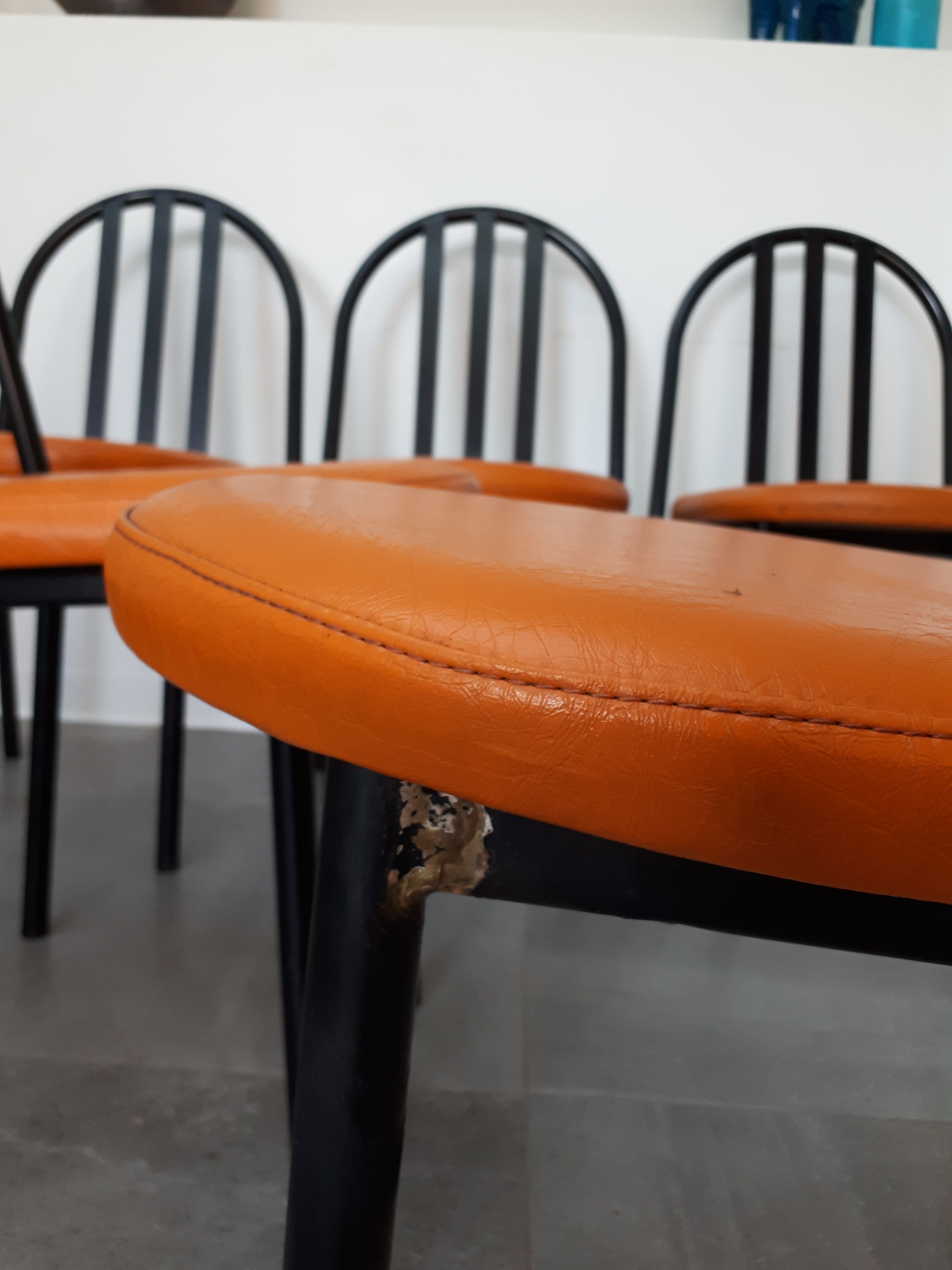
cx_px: 476
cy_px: 635
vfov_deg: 65.3
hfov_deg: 51.4
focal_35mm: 27
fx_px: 990
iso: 100
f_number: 1.9
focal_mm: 3.6
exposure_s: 1/33
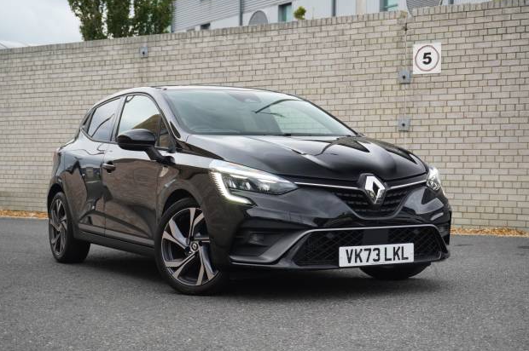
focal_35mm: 64
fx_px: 932
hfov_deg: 31.7
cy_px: 174
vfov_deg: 21.4
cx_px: 257
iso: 1000
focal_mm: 41
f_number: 5.6
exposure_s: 1/160
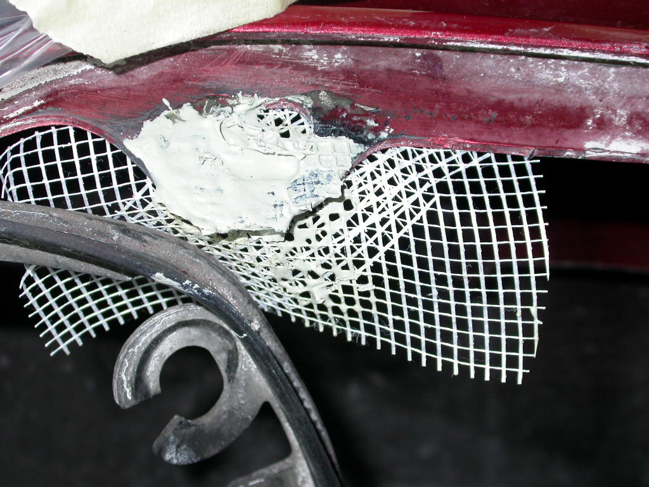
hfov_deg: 20.7
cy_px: 244
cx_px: 324
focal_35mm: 95
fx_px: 1781
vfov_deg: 15.6
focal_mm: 19.8
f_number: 3.8
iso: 100
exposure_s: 1/60.3
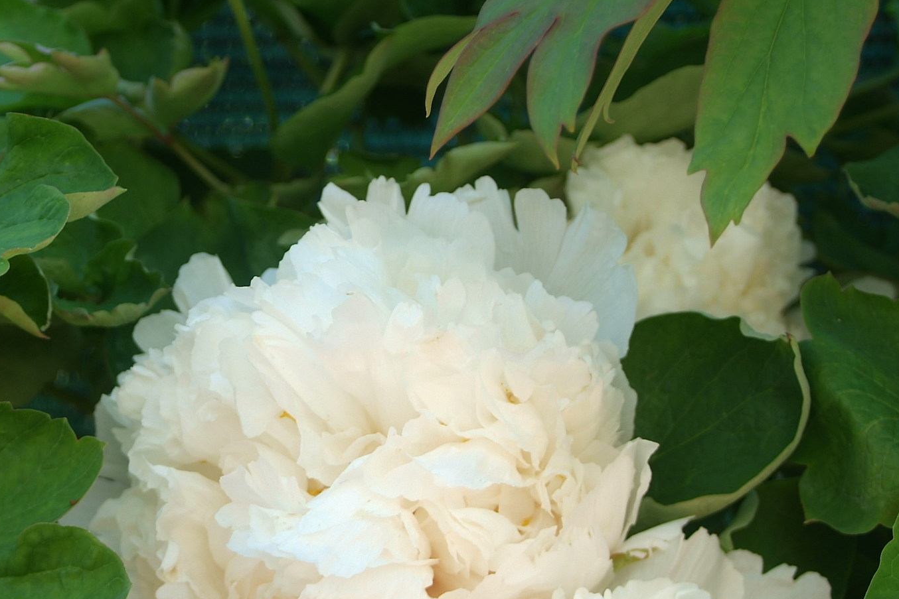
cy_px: 508
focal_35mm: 101
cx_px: 461
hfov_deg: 20.2
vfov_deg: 13.5
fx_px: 2522
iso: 100
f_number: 4.8
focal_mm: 38
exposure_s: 1/90
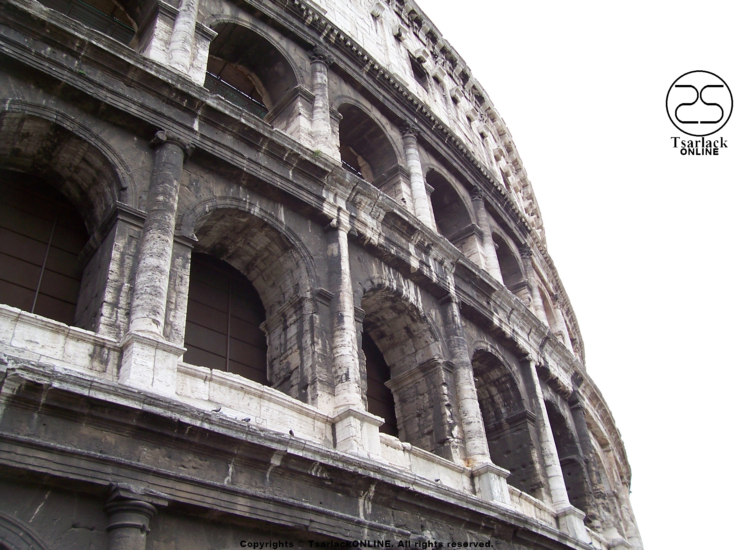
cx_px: 367
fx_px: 721
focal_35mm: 34
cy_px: 275
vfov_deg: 41.8
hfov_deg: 54.0
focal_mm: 5.6
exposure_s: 1/250
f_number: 2.7
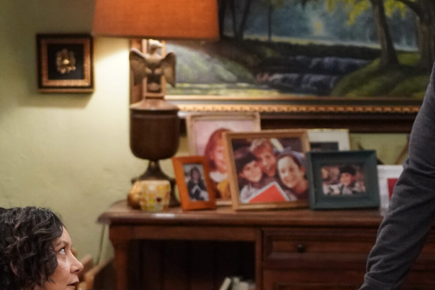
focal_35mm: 201
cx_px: 351
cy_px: 272
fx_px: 2429
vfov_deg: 6.8
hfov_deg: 10.2
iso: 8000
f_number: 2.8
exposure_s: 1/160
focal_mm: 77
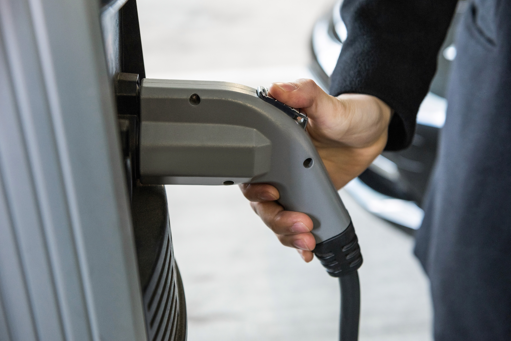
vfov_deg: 28.1
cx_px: 270
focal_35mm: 48
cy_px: 150
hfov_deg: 41.1
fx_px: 682
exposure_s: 1/125
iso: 640
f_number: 3.5
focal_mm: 40
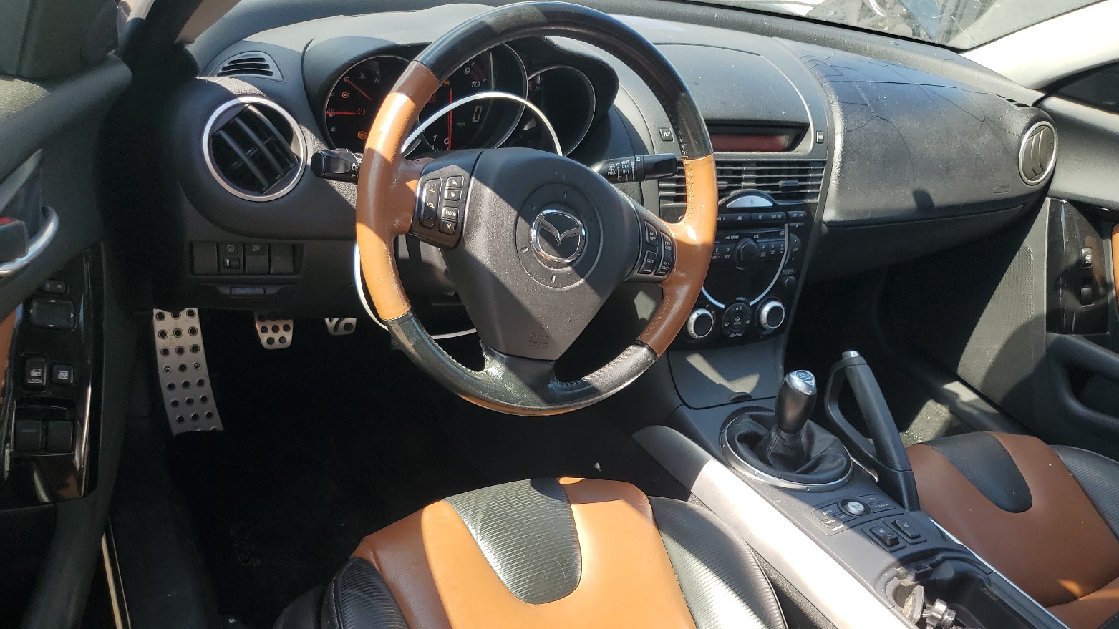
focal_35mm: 29
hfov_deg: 66.1
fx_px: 860
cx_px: 571
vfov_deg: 39.7
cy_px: 421
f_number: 1.5
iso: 50
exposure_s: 1/500
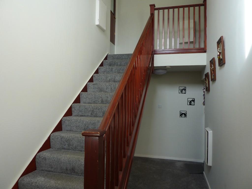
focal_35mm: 25
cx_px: 126
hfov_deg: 69.4
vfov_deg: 54.9
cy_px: 94
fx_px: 182
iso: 80
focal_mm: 4.1
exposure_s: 1/40
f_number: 3.3
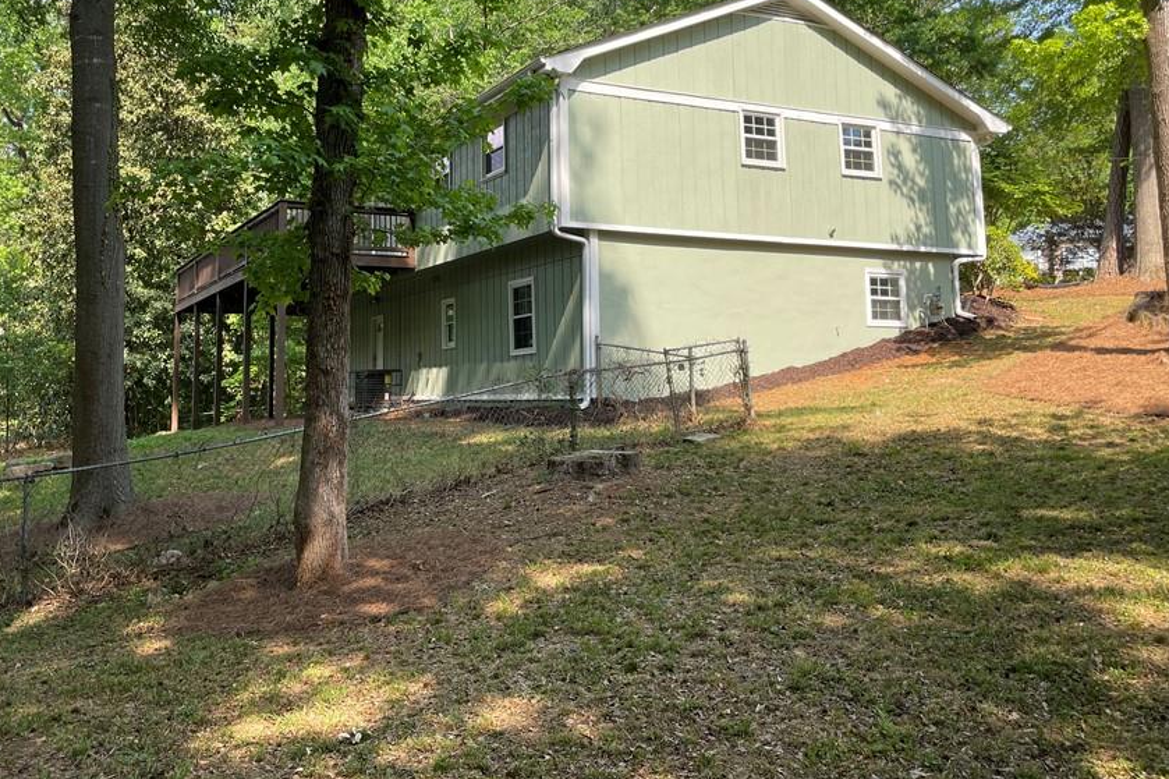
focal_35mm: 33
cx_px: 503
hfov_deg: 57.0
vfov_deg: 39.5
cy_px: 269
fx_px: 1071
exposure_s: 1/807
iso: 32
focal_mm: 4.2
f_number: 1.6
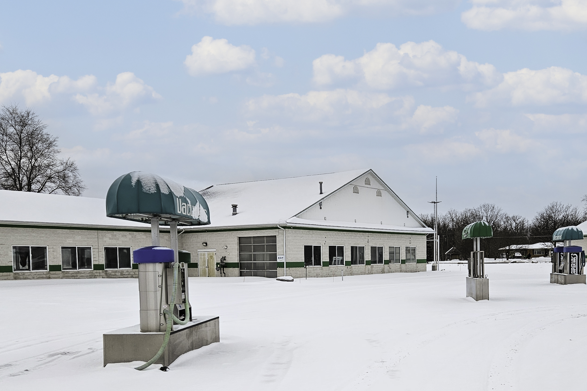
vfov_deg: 34.5
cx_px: 334
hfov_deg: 50.5
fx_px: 620
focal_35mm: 38
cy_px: 282
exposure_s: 1/3200
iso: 25
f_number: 1.8
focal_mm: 5.4
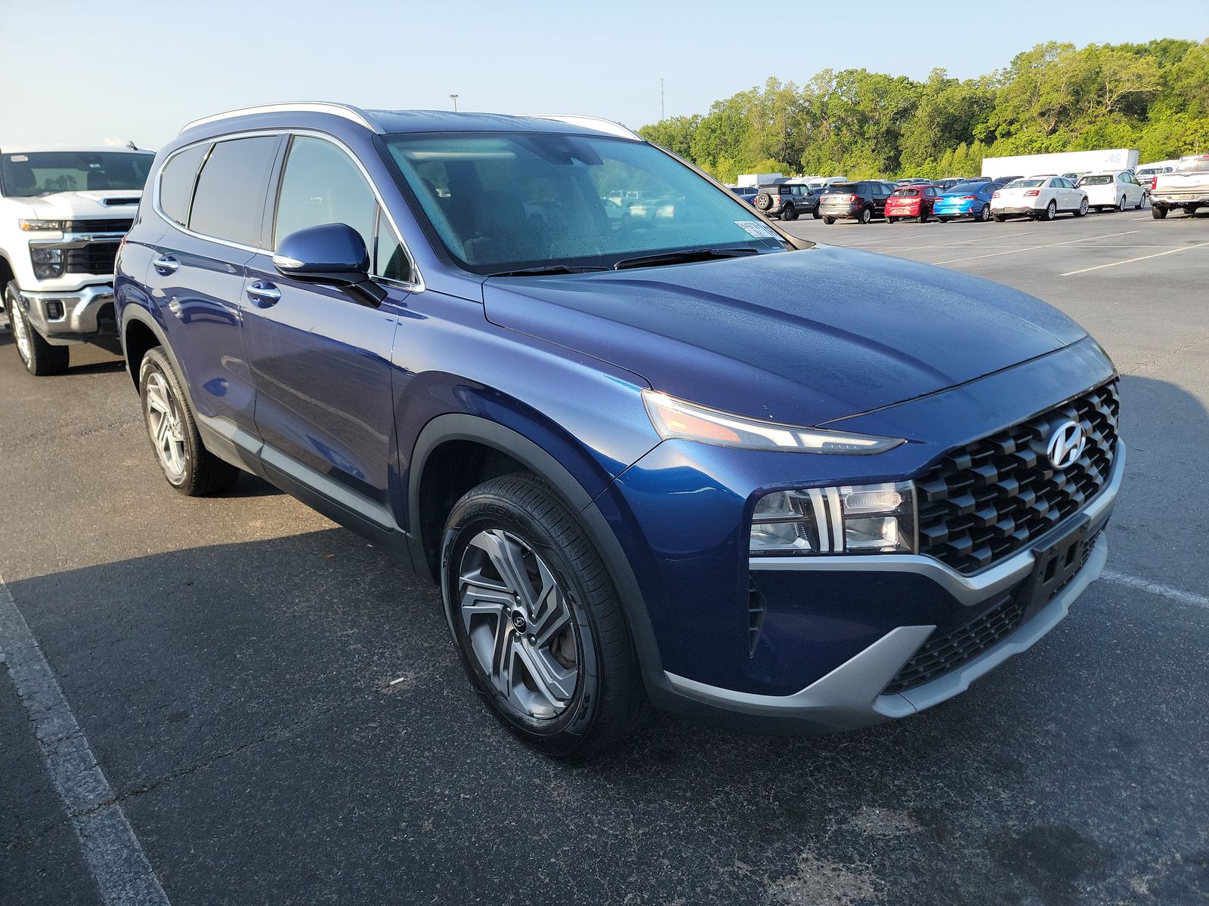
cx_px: 604
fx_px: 838
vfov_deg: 56.8
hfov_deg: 71.6
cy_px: 453
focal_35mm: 24
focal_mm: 6.7
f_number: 1.8
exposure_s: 1/290
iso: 50
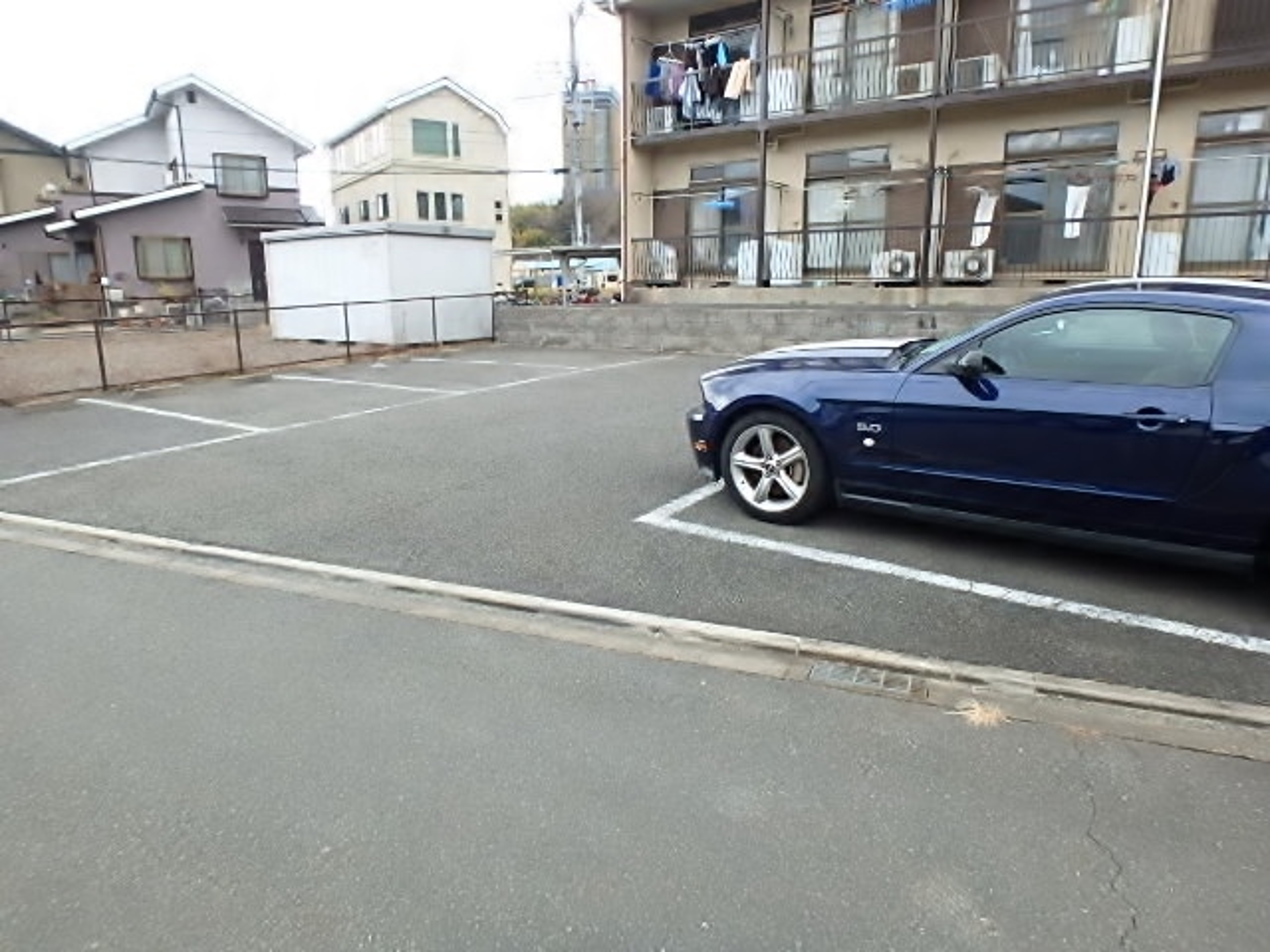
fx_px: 770
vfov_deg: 63.4
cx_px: 635
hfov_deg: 79.0
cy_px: 476
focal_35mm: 21
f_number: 3.5
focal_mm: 3.7
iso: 125
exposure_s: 1/250
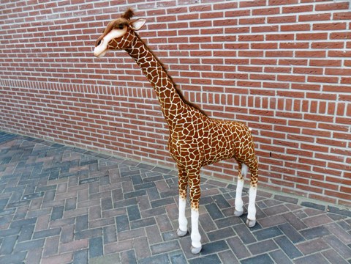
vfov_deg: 51.4
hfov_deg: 65.3
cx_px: 176
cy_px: 132
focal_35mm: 27
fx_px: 274
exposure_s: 1/180
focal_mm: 4.9
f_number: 3.5
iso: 100
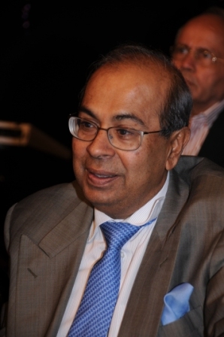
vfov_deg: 13.0
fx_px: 1472
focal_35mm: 158
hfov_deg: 8.7
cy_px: 168
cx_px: 112
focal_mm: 105
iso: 200
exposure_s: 1/60
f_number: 5.3
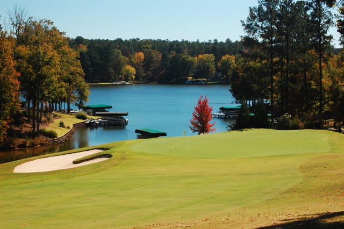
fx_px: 788
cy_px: 114
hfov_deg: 24.6
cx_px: 172
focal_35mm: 82
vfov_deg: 16.5
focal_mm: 55
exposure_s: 1/200
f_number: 11
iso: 400
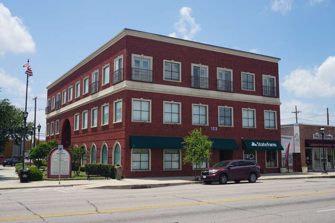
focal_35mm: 38
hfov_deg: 51.3
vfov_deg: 35.5
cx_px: 168
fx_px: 349
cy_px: 112
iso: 100
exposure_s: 1/160
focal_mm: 25
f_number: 11
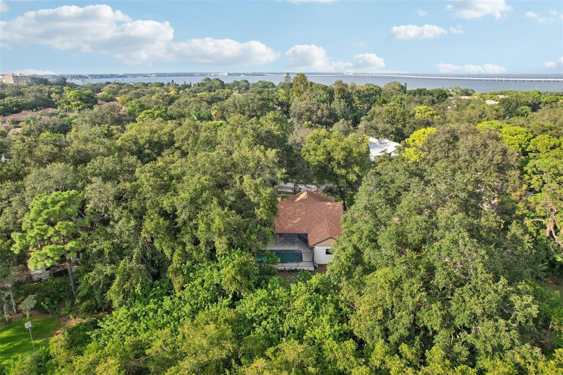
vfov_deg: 57.2
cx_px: 282
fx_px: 344
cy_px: 188
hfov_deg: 78.6
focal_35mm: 22
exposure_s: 1/2500
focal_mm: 8.4
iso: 400
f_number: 2.8
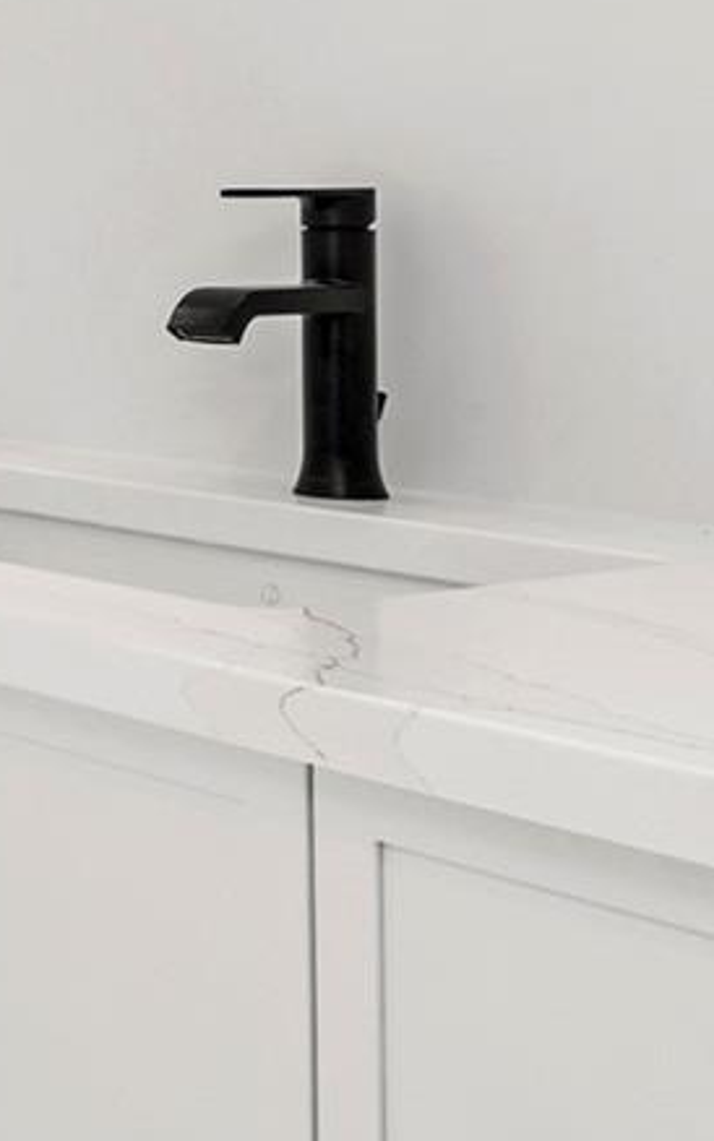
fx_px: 2085
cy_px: 99
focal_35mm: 67
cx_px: -701
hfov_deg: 15.6
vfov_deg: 29.3
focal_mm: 12
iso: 250
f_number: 8
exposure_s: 1/13
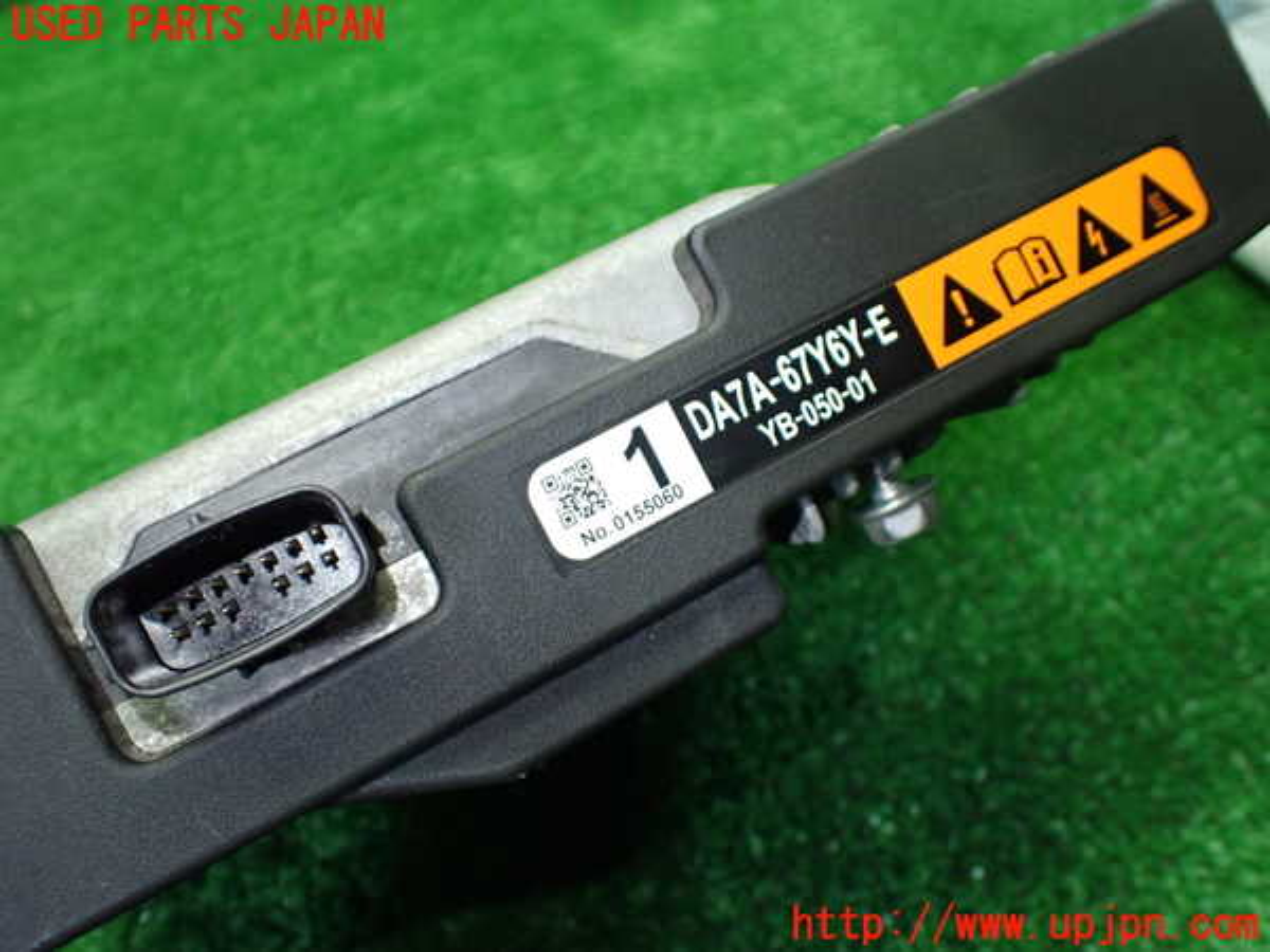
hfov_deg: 60.0
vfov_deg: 46.8
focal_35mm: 30
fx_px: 1101
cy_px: 476
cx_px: 635
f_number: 2.3
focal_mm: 5.4
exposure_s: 1/125
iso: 500
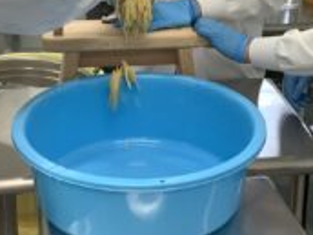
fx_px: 696
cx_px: 163
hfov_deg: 25.3
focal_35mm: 77
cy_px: 35
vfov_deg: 18.9
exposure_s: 1/60
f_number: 2.4
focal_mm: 3.3
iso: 64
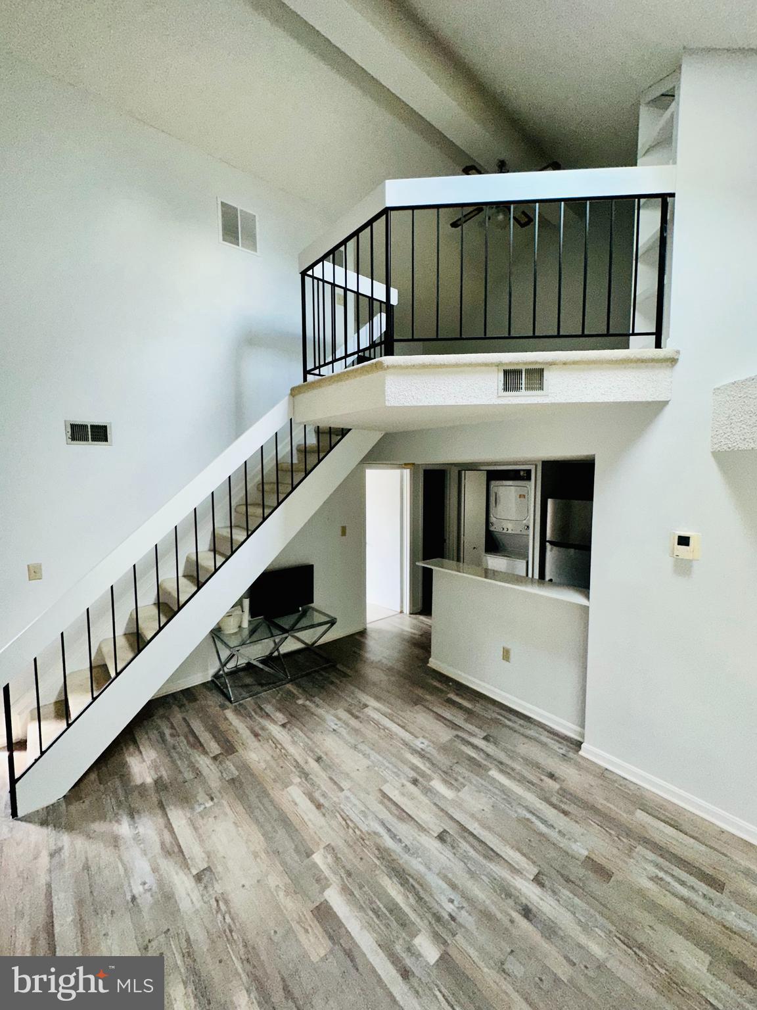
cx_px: 378
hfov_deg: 85.7
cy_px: 505
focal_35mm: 14
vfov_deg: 102.1
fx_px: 408
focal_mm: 2.22
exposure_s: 1/112
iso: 100
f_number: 2.2
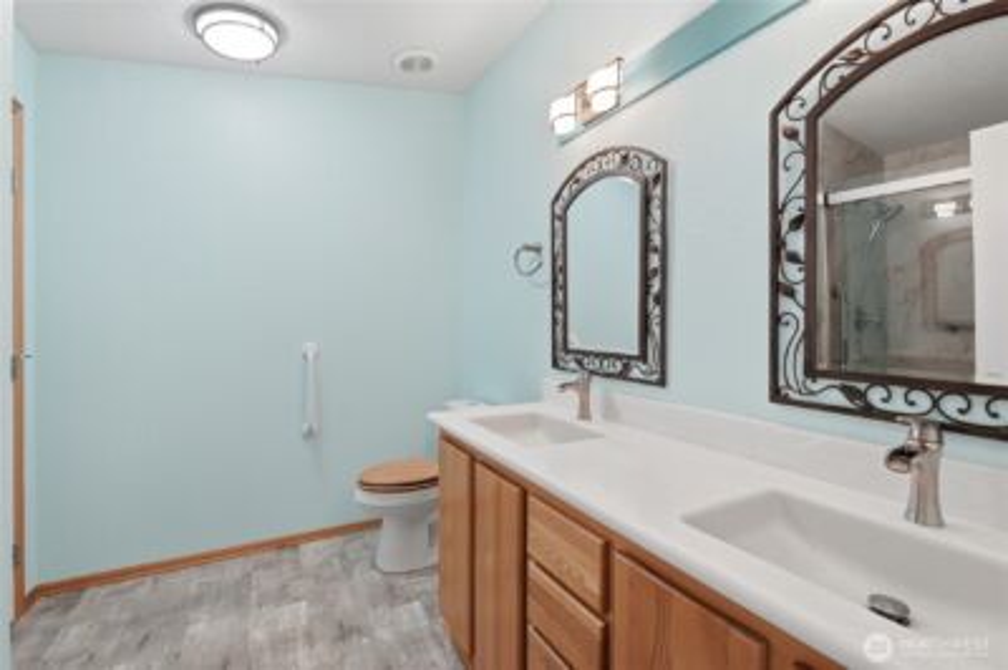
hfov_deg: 97.7
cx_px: 504
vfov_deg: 74.5
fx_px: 441
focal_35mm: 16
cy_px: 335
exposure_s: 1/50
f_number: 8
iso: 100
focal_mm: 10.5
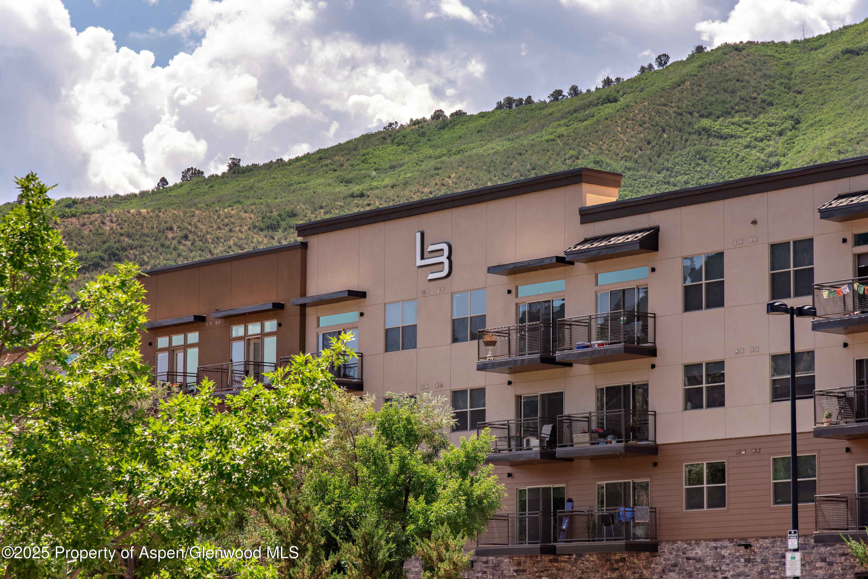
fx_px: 2363
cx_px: 434
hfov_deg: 20.8
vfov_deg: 14.0
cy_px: 290
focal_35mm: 98
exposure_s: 1/2000
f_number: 8
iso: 500
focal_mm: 98
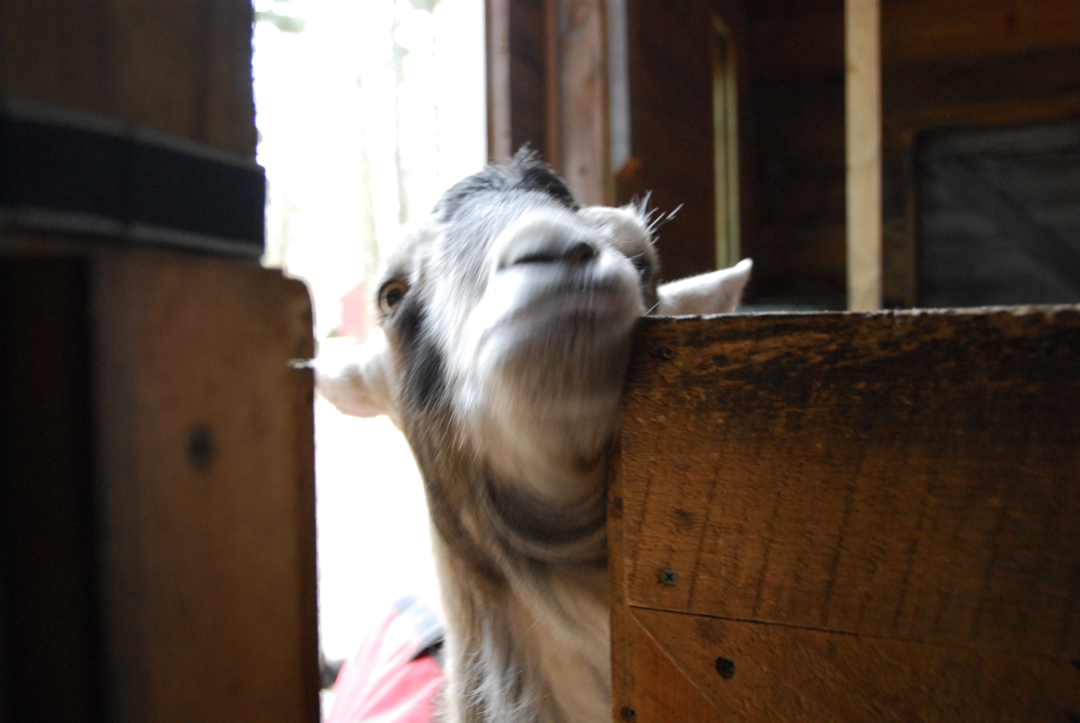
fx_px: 1081
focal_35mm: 36
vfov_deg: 37.0
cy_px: 362
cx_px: 540
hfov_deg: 53.1
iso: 800
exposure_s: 1/30
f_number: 3.8
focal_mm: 24
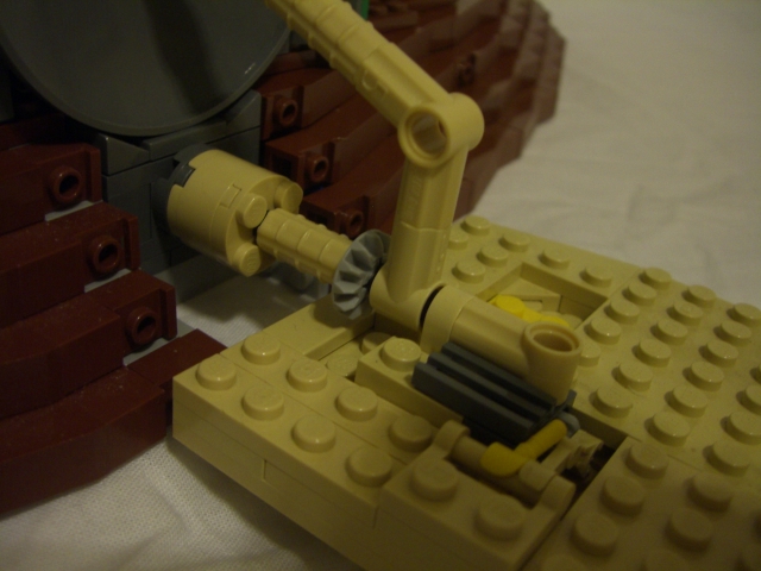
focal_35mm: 38
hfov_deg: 49.0
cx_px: 380
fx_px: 835
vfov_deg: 37.7
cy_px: 286
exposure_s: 1/8
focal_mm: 6.2
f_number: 2.7
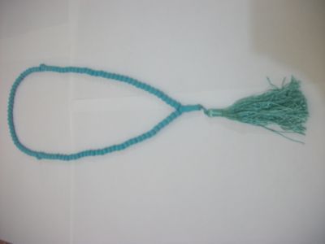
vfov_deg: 44.2
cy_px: 122
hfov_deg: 56.8
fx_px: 300
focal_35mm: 32
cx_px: 162
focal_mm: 5.7
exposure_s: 1/8
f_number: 2.9
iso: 123
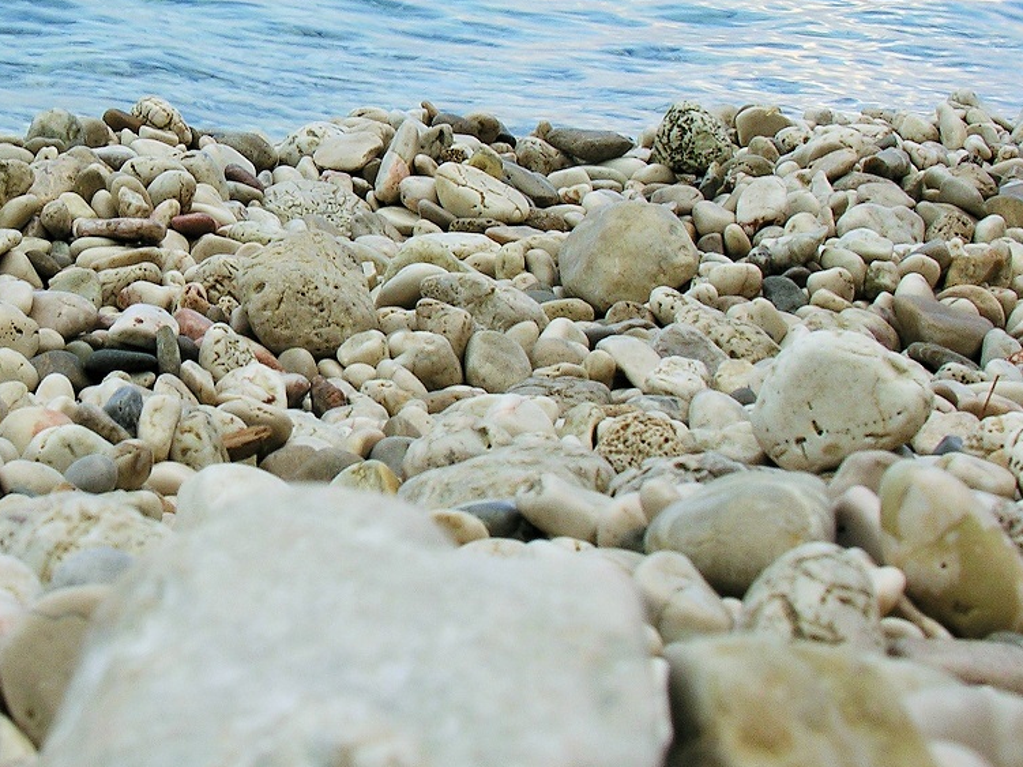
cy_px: 260
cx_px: 119
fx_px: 2955
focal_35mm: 100
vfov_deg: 14.8
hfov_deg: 19.3
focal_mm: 11.8
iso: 50
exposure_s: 1/65.4
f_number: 6.7
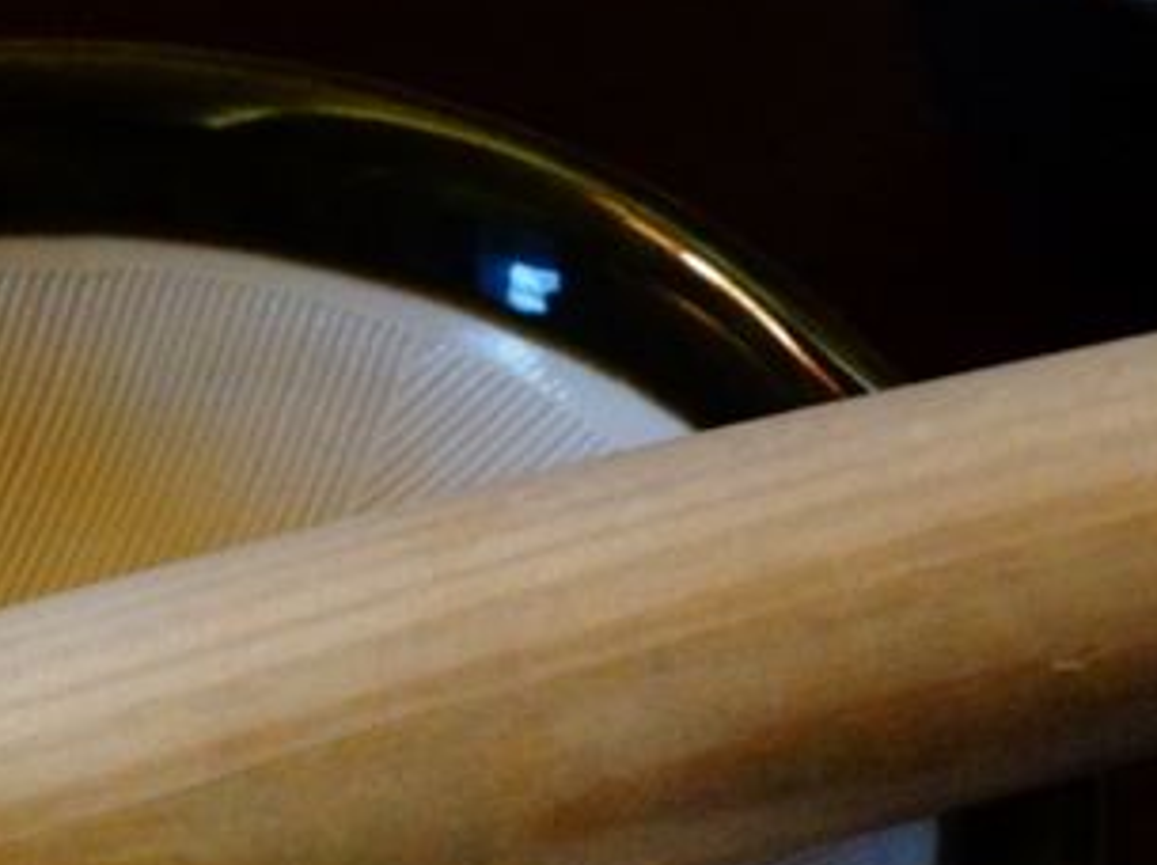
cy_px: 780
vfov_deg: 14.5
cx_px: -23
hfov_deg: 18.9
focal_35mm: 101
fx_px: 3372
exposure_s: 1/160
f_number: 6.3
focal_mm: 27
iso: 6400
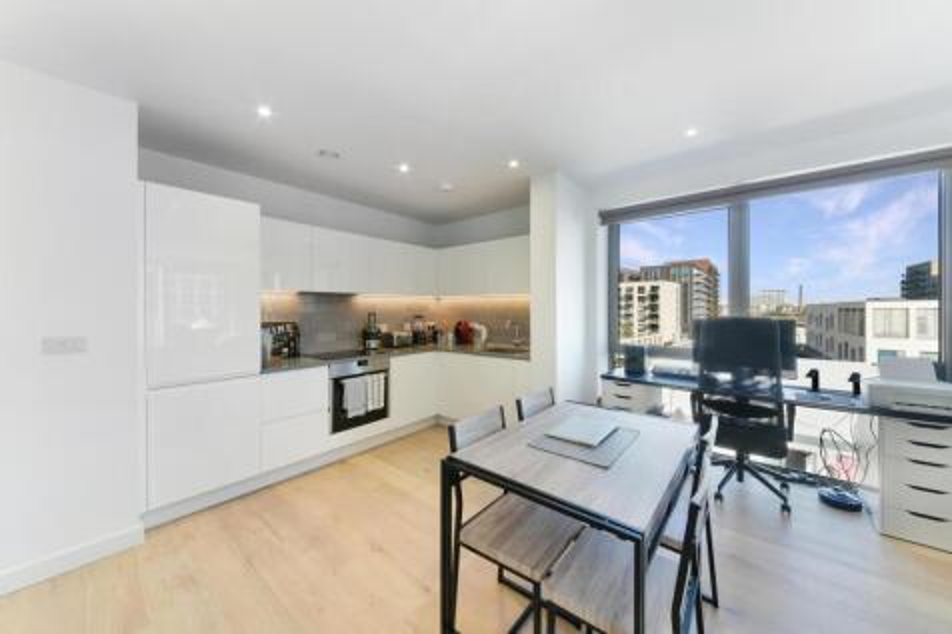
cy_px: 317
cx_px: 476
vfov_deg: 90.0
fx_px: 317
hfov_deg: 112.6
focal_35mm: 12
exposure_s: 1/2
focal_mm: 12
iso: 200
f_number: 16
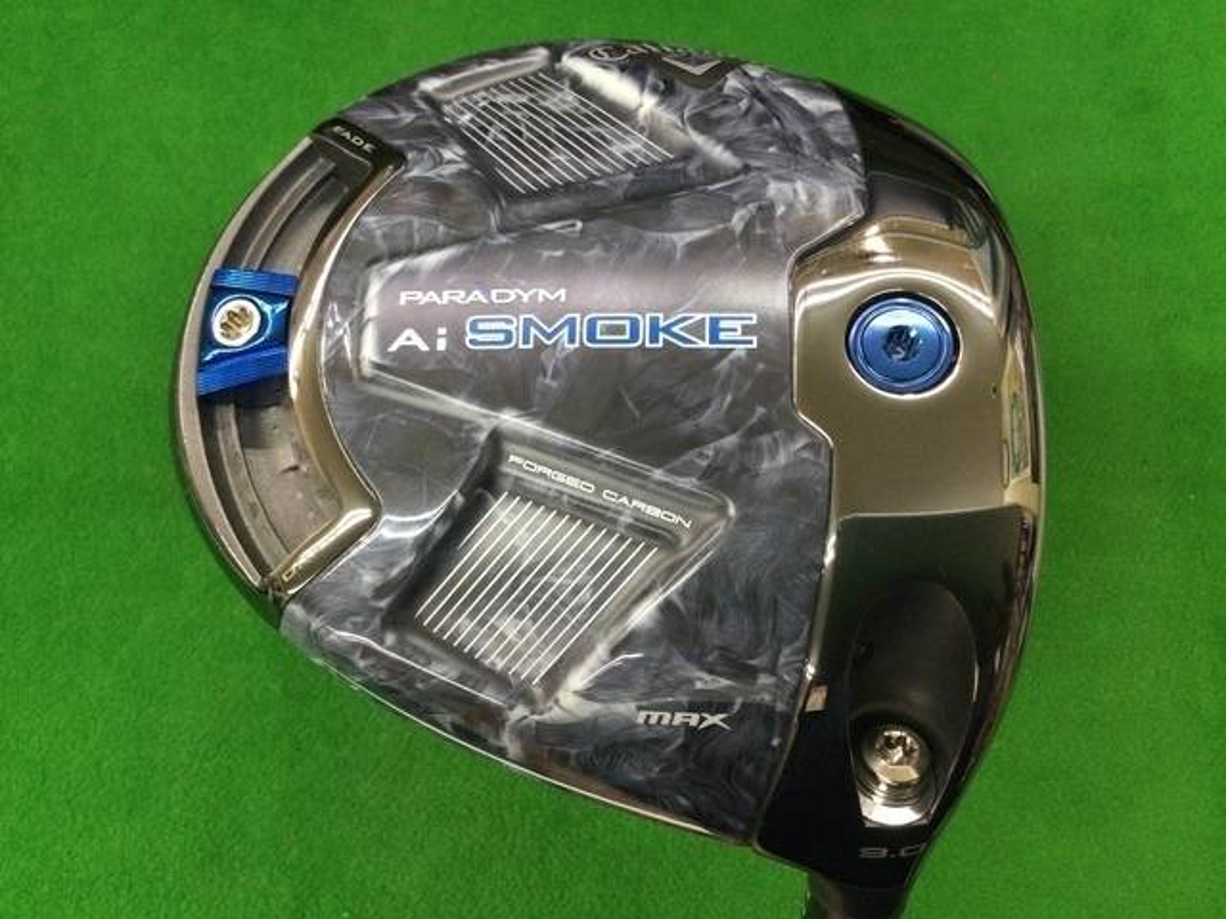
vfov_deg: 45.4
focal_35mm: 31
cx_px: 613
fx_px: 1098
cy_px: 460
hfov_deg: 58.4
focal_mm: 3.3
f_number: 2.4
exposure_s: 1/30
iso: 80
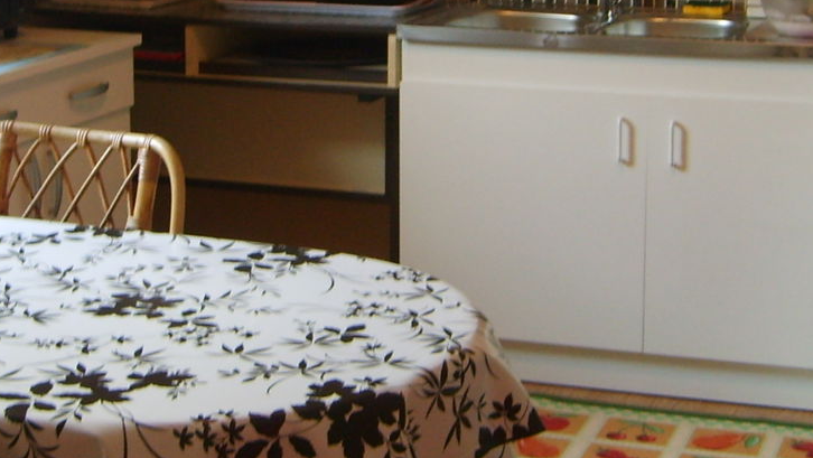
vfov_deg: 14.2
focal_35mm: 84
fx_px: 1811
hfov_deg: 25.3
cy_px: 30
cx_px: 395
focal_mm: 5.8
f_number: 2.8
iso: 96
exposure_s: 1/30
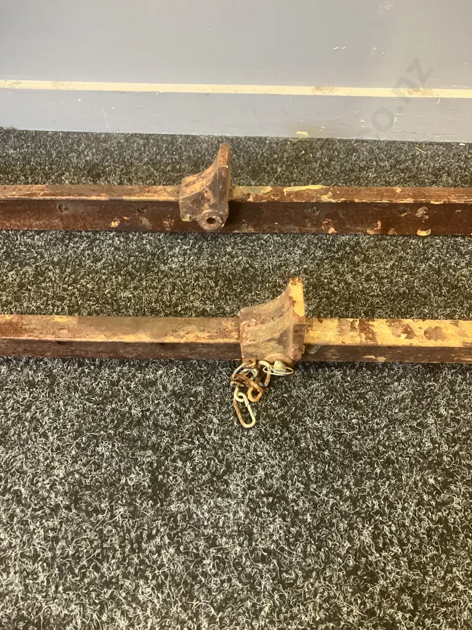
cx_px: 236
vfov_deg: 63.4
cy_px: 315
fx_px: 509
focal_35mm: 28
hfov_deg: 49.7
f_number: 1.8
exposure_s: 1/25
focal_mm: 3.99
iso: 320
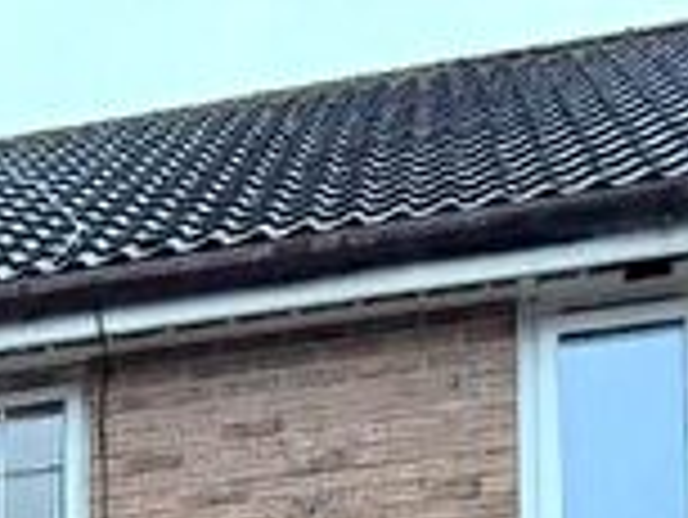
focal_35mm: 110
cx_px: -351
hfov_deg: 16.3
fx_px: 2188
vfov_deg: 11.5
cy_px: 1173
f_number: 1.78
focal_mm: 6.76
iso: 800
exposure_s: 1/41
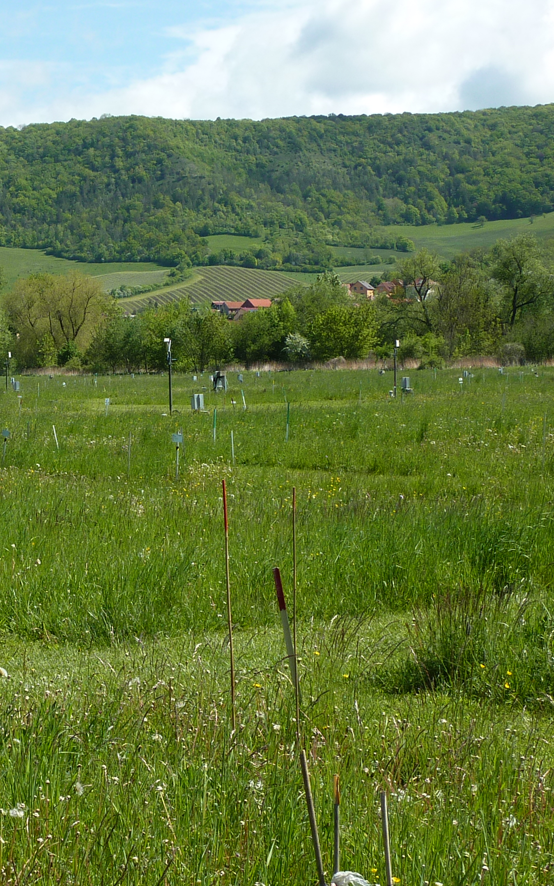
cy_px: 471
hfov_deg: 14.9
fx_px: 2077
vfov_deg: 24.1
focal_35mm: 86
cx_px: -5
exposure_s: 1/400
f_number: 4.5
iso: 80
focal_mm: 7.9
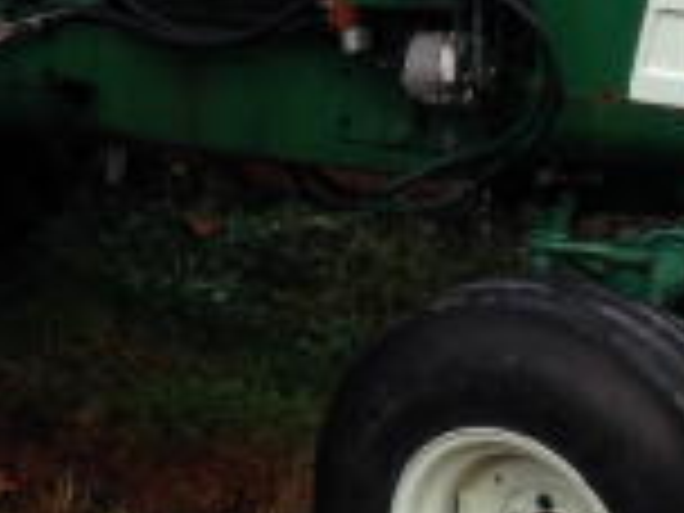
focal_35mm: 139
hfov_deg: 13.7
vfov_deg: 10.5
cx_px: -189
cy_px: -40
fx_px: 2747
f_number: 2.4
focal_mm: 4.12
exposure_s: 1/811
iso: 50
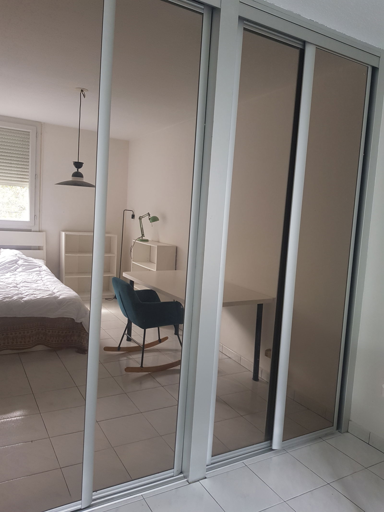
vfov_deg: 67.3
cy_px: 256
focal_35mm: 26
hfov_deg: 53.1
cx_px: 192
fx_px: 385
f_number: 1.7
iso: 80
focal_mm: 4.2
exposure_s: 1/50
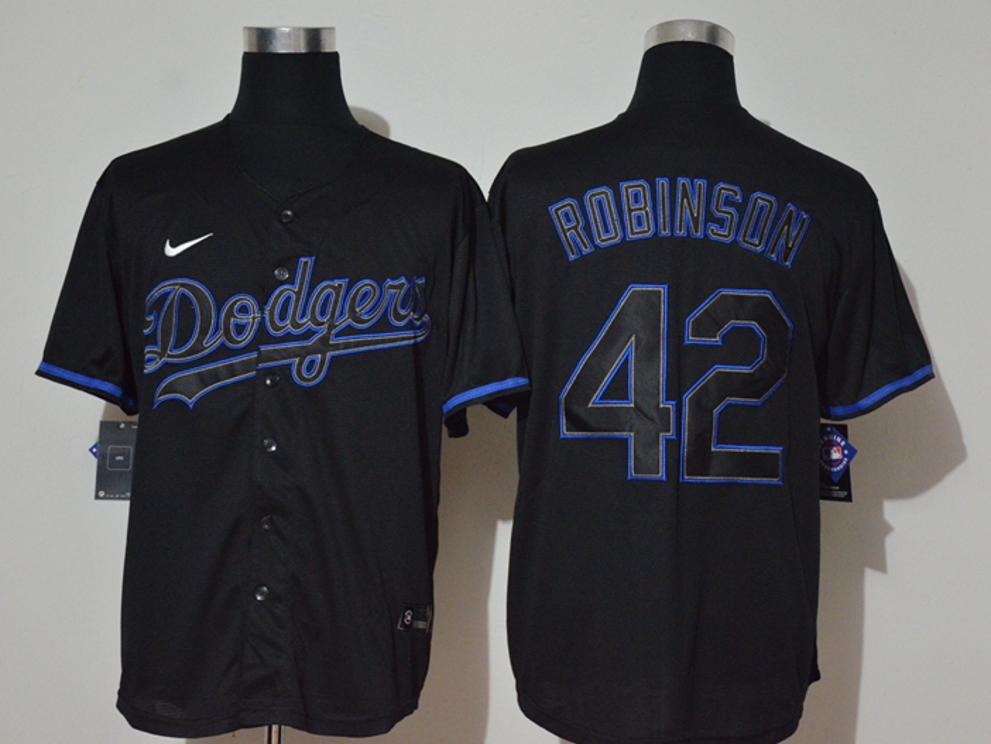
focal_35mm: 82
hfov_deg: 23.8
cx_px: 474
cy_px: 371
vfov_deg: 18.0
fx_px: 2348
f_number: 4.8
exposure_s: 1/15
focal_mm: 50
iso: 4000
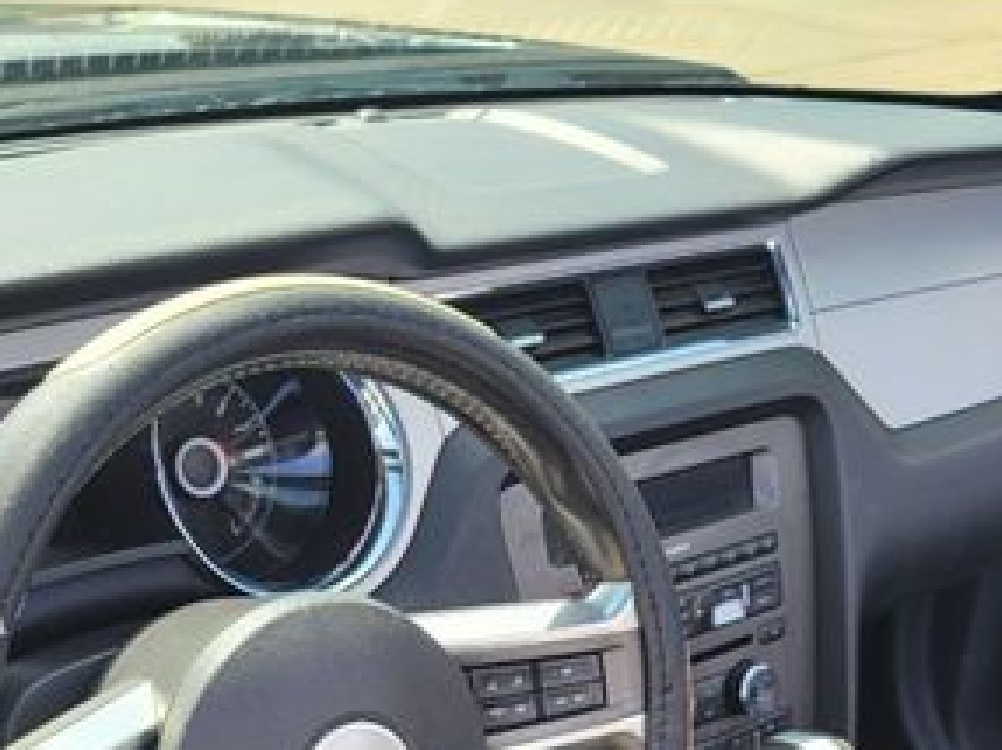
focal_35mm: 56
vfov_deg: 24.5
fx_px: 1620
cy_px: 796
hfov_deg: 34.3
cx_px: 445
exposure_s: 1/169
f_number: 1.8
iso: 20
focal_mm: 7
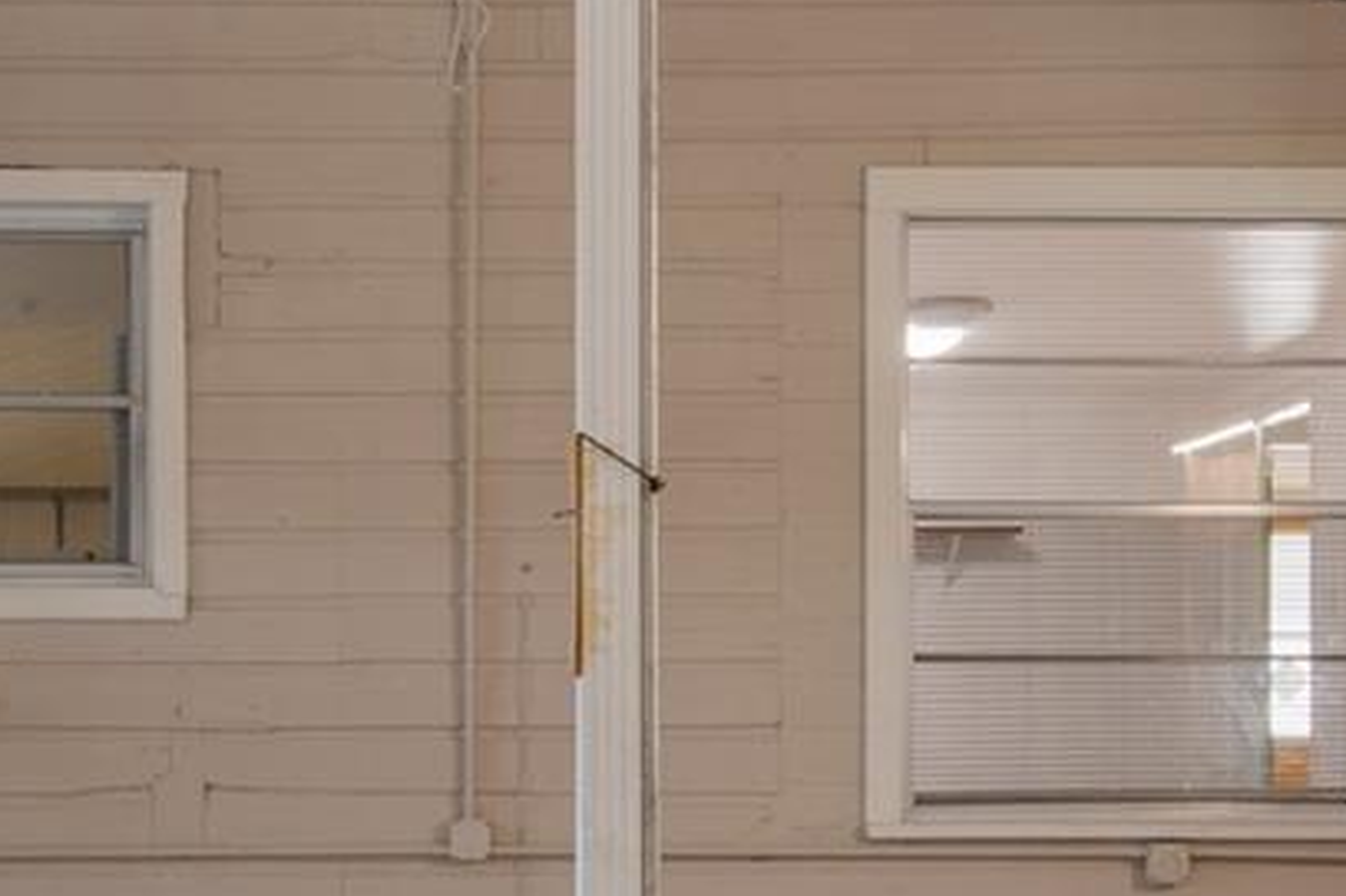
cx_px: 407
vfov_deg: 22.6
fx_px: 2205
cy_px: 737
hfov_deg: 33.5
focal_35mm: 59
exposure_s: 2
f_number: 7.1
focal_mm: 10
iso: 100
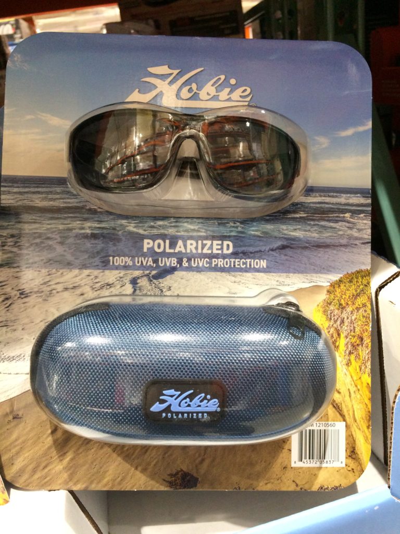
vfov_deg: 61.7
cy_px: 267
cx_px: 200
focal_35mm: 29
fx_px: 447
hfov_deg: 48.2
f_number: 2.2
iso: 250
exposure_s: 1/33
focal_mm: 4.15
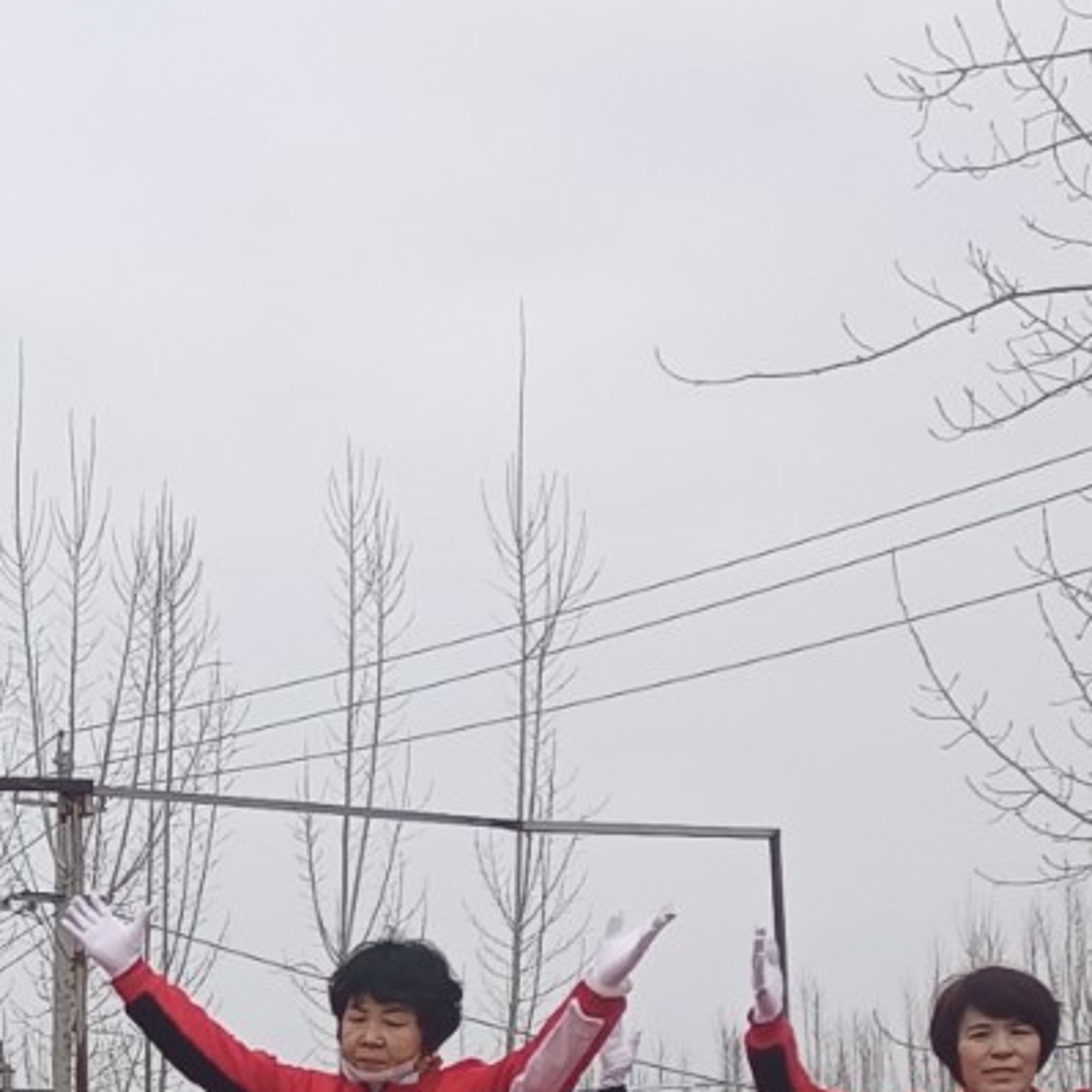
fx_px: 4176
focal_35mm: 117
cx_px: -542
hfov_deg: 14.0
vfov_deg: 14.4
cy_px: 1341
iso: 100
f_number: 1.8
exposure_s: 1/690
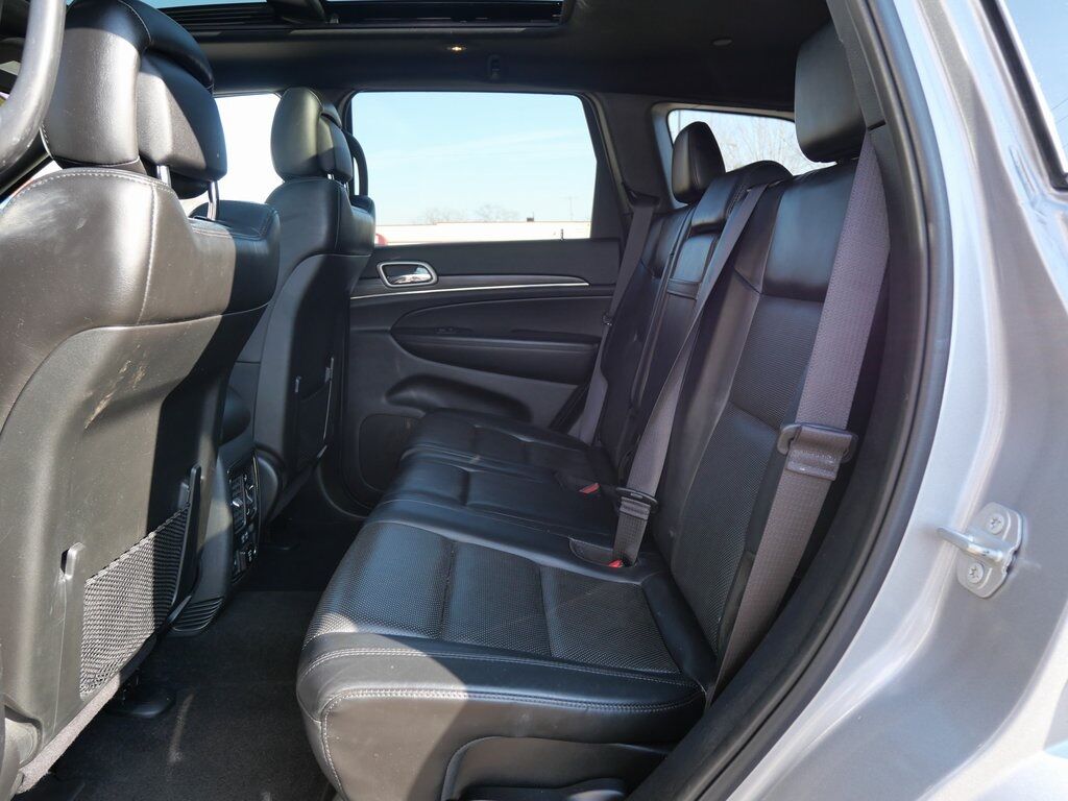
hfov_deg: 71.6
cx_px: 534
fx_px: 740
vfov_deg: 56.8
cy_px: 400
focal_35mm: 24
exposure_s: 1/125
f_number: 4
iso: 200
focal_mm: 12
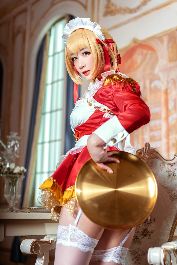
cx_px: 88
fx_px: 405
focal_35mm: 55
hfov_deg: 24.6
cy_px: 132
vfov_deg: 36.2
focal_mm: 55
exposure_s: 1/200
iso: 250
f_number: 2.5
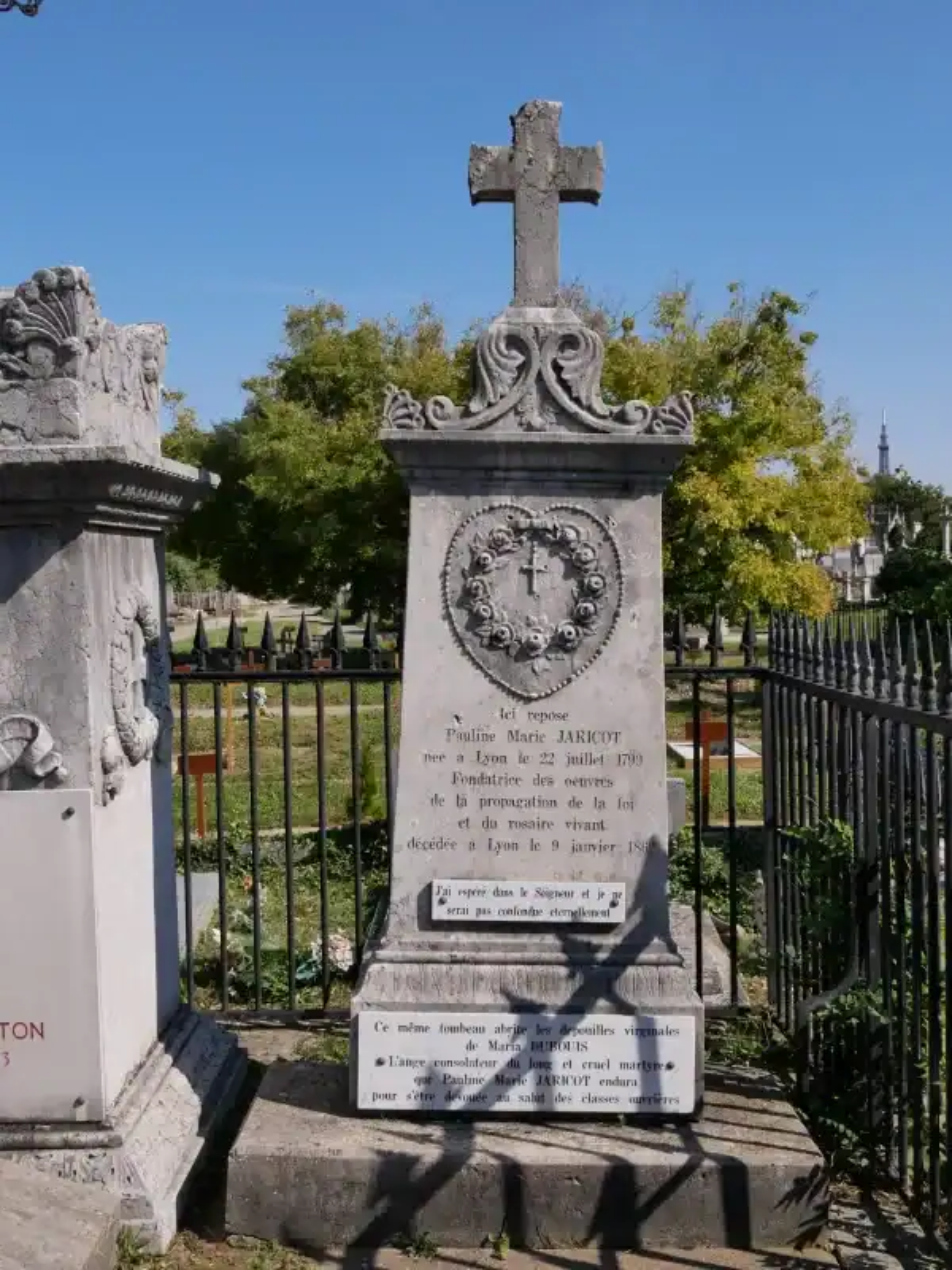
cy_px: 635
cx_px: 476
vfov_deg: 49.0
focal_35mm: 38
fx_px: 1393
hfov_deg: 37.7
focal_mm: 19
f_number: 9
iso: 400
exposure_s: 1/1300
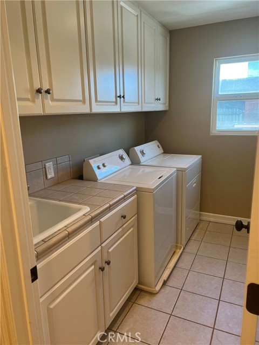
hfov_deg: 53.1
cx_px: 130
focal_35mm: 26
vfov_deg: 67.3
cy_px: 172
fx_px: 259
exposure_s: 1/120
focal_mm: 5.7
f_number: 1.5
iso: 100
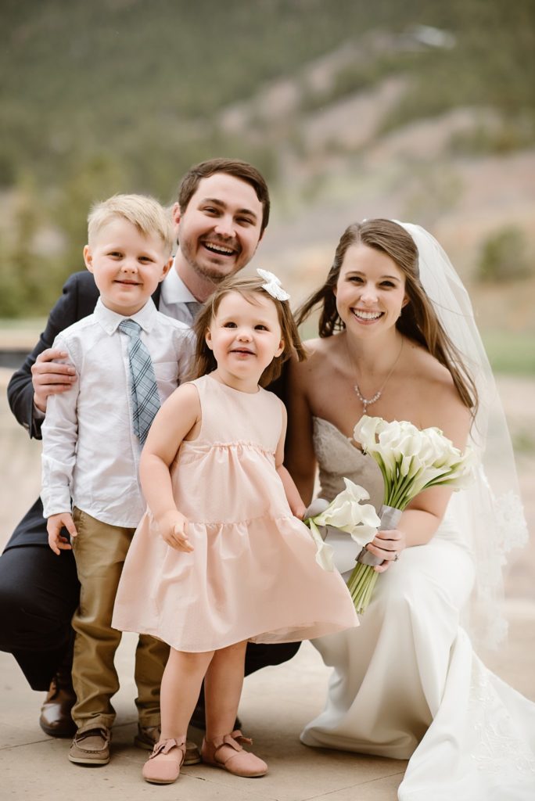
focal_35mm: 85
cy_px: 400
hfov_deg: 16.1
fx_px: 1892
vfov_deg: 23.9
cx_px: 268
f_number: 2.2
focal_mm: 85
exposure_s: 1/500
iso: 160
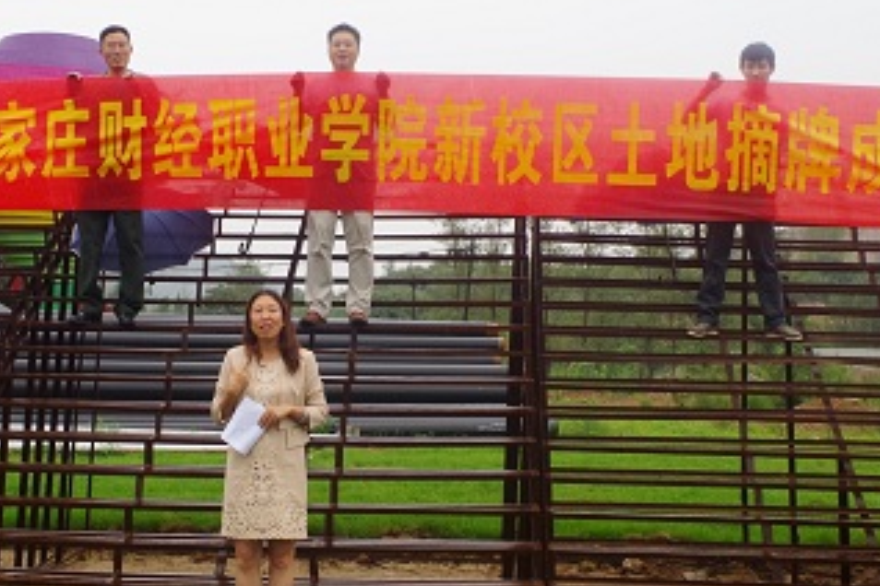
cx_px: 338
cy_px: 245
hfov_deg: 36.7
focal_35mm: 54
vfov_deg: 25.0
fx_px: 1320
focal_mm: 21.25
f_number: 14
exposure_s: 1/160
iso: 800
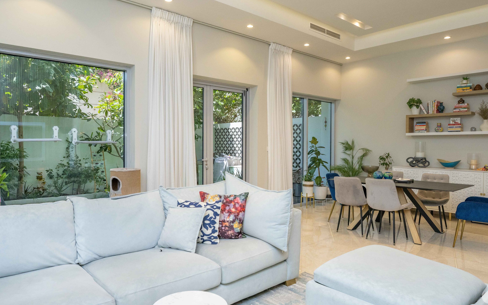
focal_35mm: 23
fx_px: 306
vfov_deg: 53.0
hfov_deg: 77.2
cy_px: 147
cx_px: 243
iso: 640
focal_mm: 14
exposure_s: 1/125
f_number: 8
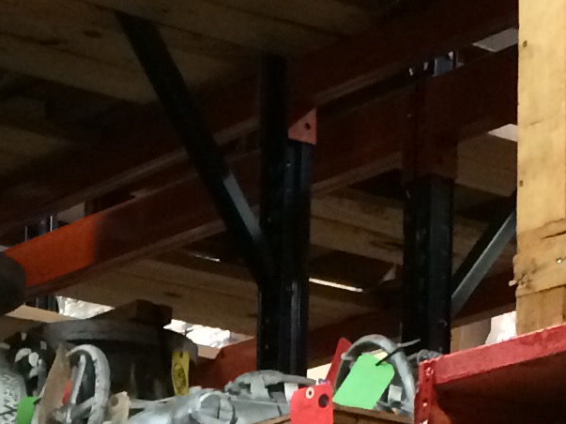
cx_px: -51
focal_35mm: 157
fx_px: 2567
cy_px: 775
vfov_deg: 9.0
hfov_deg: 12.4
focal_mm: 4.15
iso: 250
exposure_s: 1/15
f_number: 2.2
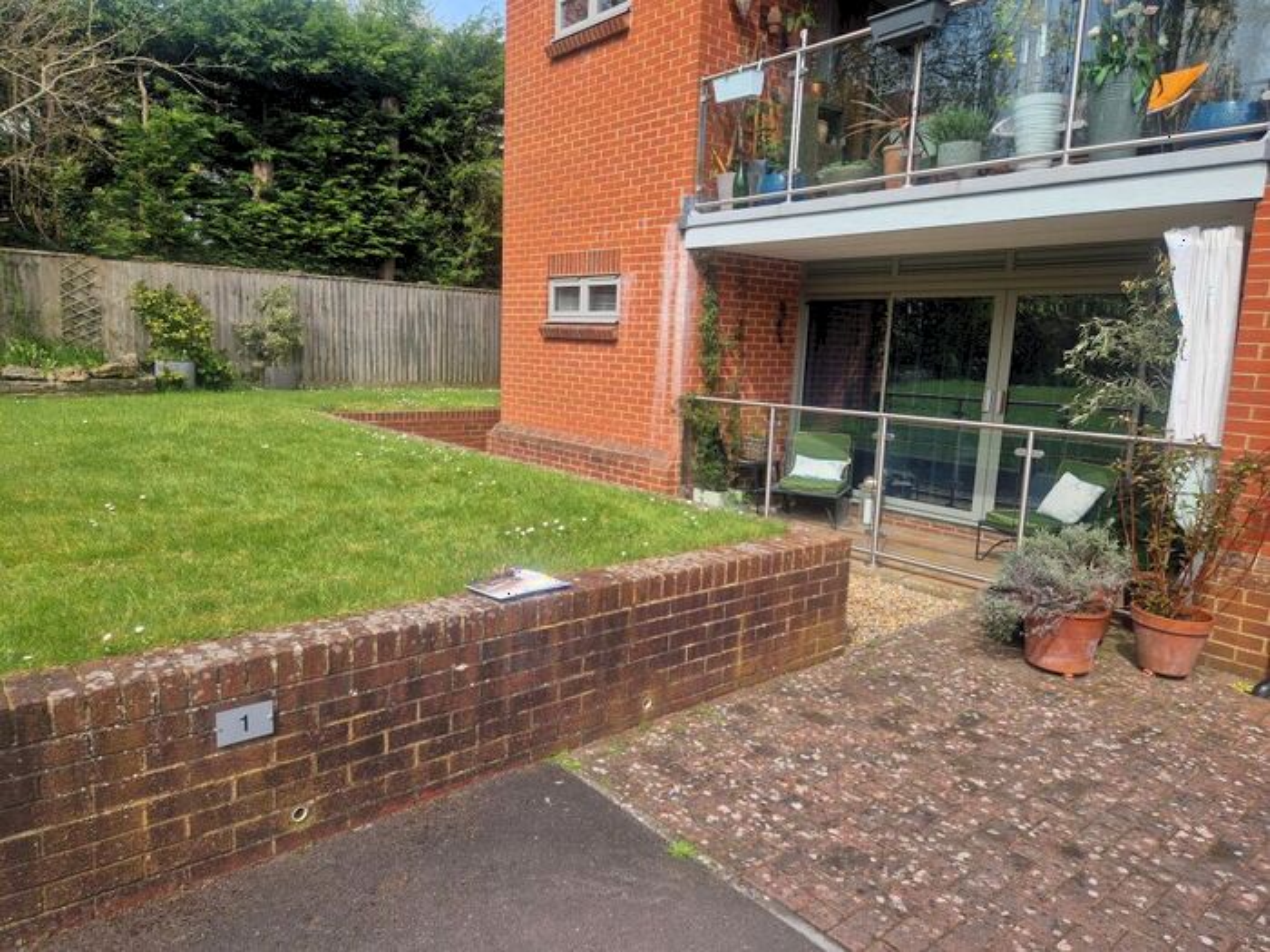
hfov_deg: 73.9
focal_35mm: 23
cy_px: 476
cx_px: 635
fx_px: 844
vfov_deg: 58.9
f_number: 1.8
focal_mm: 5.4
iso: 50
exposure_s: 1/728
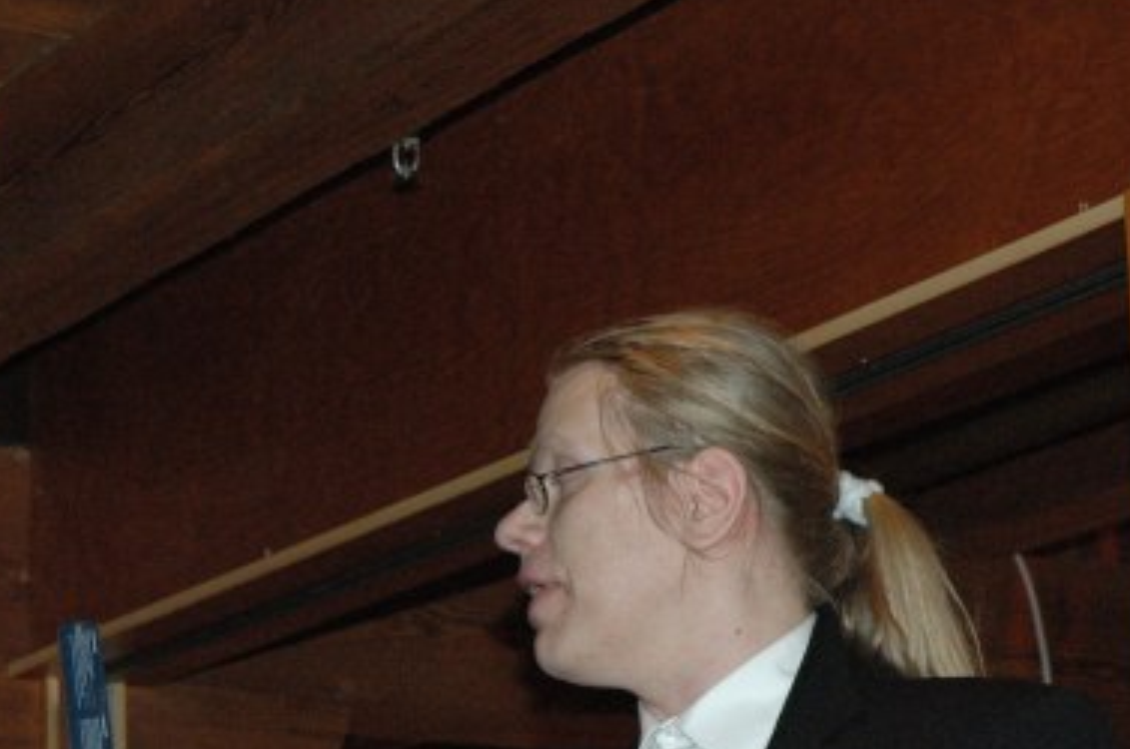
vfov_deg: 10.3
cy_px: 566
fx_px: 4130
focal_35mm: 132
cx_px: 480
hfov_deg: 15.6
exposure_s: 1/60
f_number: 7.1
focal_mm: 55
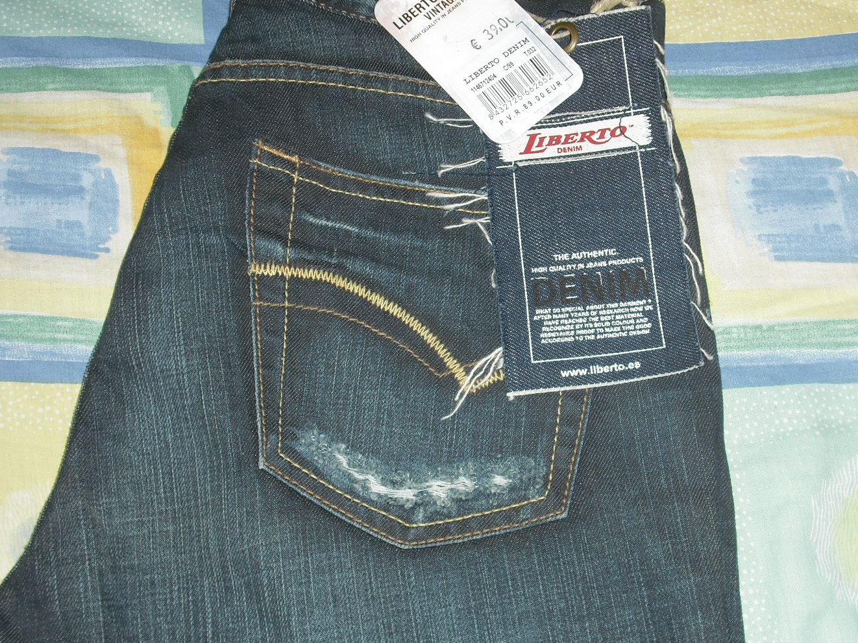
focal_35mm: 46
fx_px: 1140
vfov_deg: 31.5
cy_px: 326
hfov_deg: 41.2
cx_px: 484
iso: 100
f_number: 2.8
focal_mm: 6.2
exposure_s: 1/60
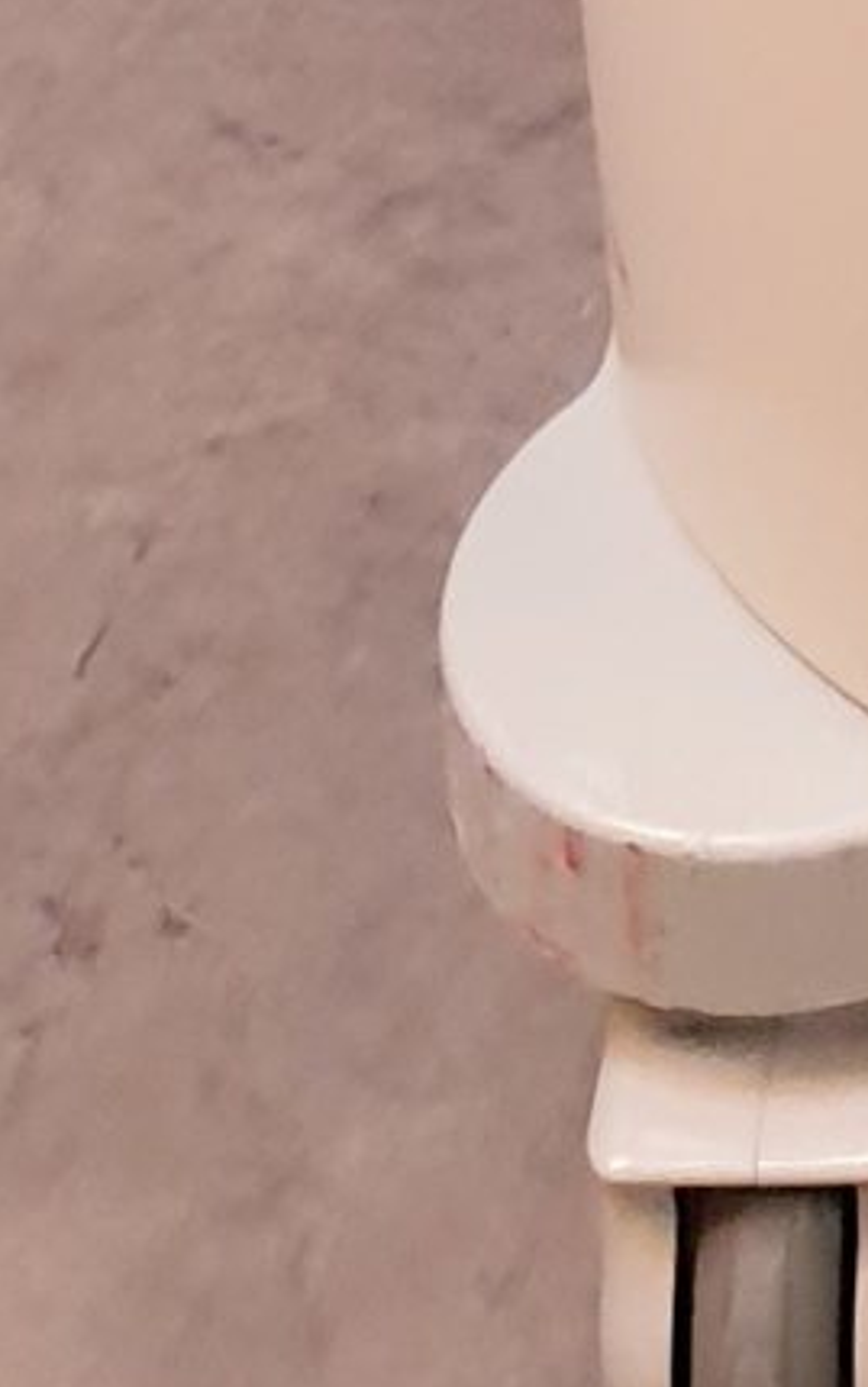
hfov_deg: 7.6
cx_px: 1930
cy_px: -2400
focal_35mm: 164
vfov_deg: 10.3
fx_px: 6203
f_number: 2.4
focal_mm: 4.3
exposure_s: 1/50
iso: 200
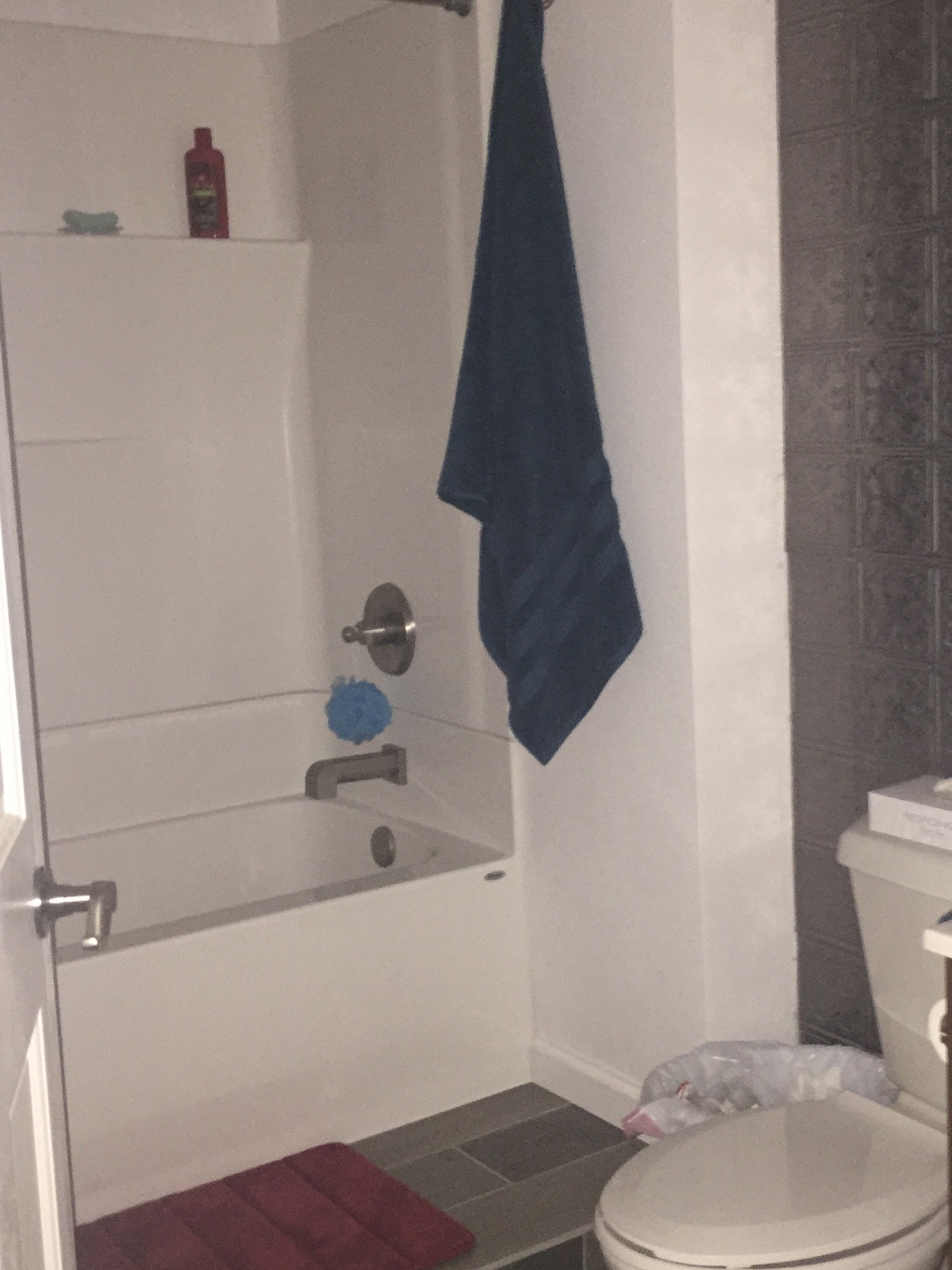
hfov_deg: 32.6
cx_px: 634
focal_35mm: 44
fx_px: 1614
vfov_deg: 42.9
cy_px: 632
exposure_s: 1/16
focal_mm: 4.15
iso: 250
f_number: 2.2
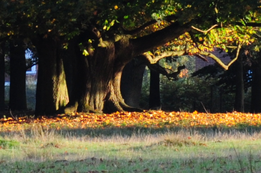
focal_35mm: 108
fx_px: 781
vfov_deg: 12.6
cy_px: 86
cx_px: 130
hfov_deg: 19.0
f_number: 9
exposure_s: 1/100
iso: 400
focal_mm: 72
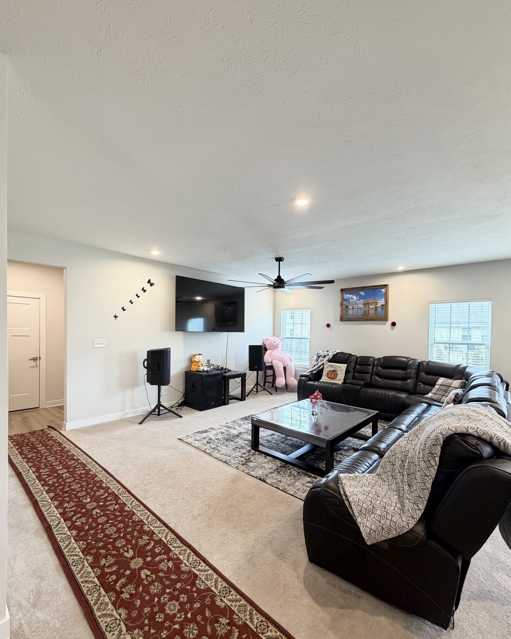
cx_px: 254
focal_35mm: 15
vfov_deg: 96.7
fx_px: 284
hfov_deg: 84.0
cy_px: 341
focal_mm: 2.22
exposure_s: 1/60
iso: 400
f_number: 2.2
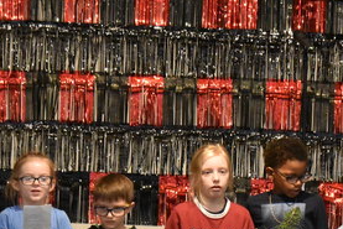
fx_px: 2273
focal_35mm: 238
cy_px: 219
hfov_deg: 8.6
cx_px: 197
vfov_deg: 5.8
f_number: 7.1
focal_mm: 55
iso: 5600
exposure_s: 1/100
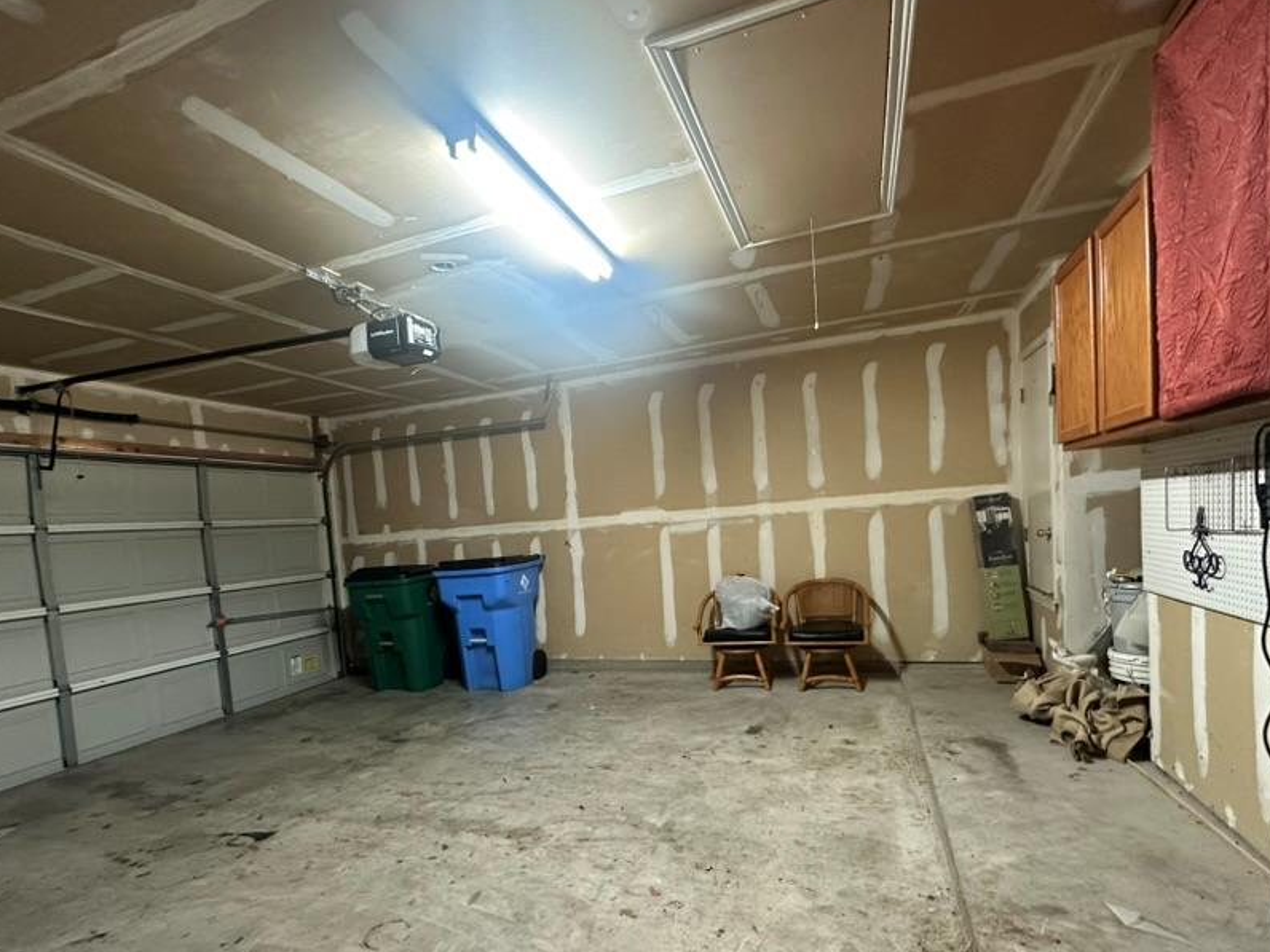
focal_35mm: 18
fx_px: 660
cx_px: 601
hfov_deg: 87.7
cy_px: 569
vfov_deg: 70.9
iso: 500
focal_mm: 2.22
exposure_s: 1/60
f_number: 2.2
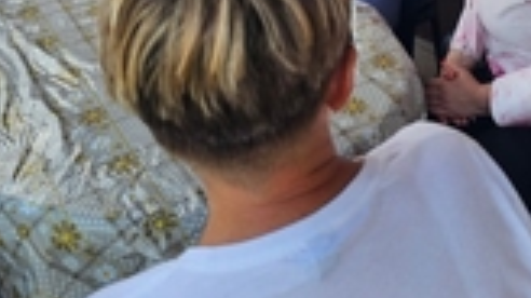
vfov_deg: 20.5
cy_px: -49
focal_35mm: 55
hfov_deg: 37.8
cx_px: 304
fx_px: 774
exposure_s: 1/180
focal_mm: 6.3
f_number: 1.7
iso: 12
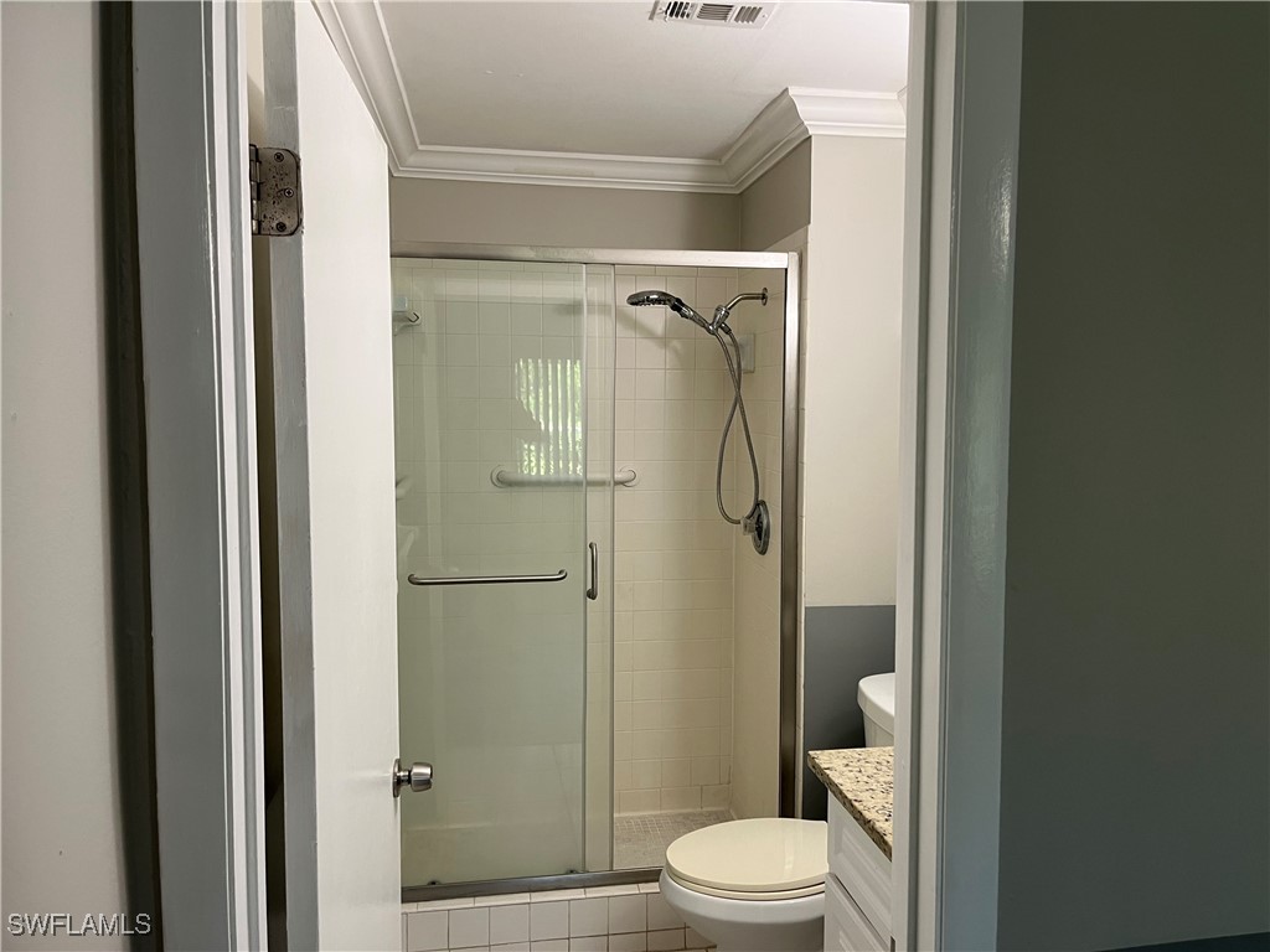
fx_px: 954
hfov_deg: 67.3
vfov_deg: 53.1
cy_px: 476
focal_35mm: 26
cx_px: 635
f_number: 1.6
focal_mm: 5.1
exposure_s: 1/60
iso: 80
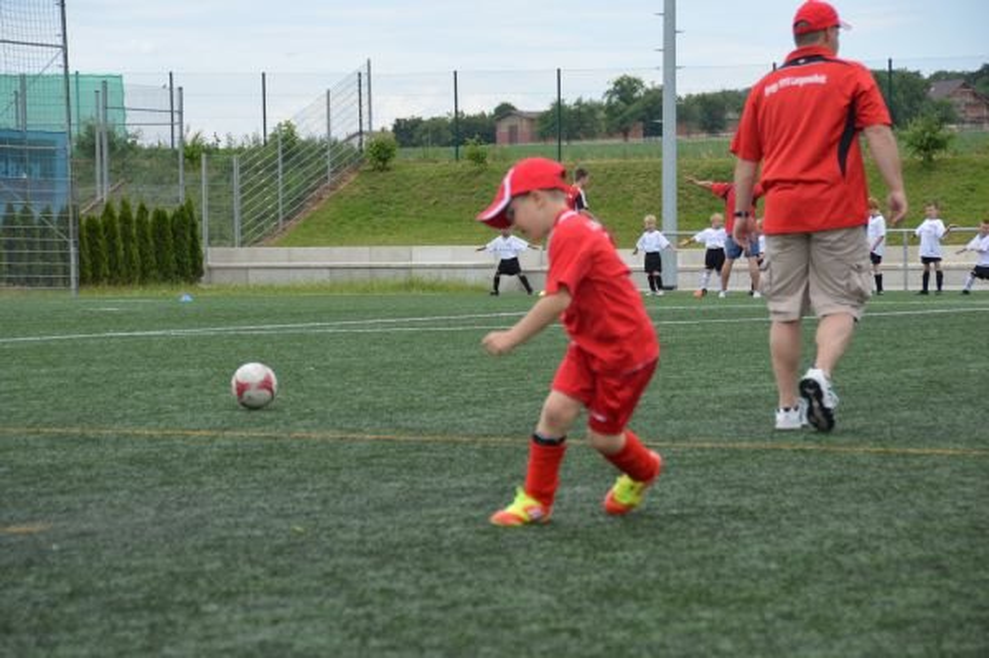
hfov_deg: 15.2
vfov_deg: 10.1
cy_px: 329
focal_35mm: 135
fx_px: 3706
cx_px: 494
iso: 400
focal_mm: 90
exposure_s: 1/1250
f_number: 5.6
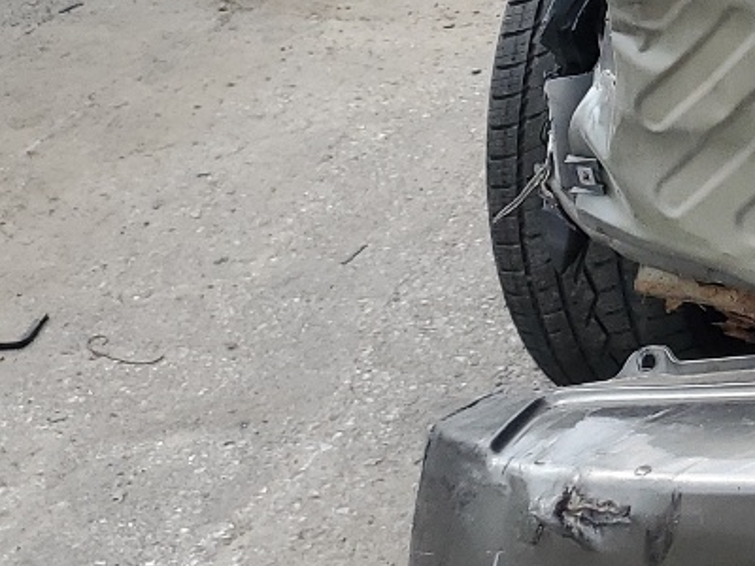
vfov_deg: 13.4
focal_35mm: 104
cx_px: 1389
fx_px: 2268
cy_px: -279
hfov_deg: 15.9
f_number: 1.5
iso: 50
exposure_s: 1/1250
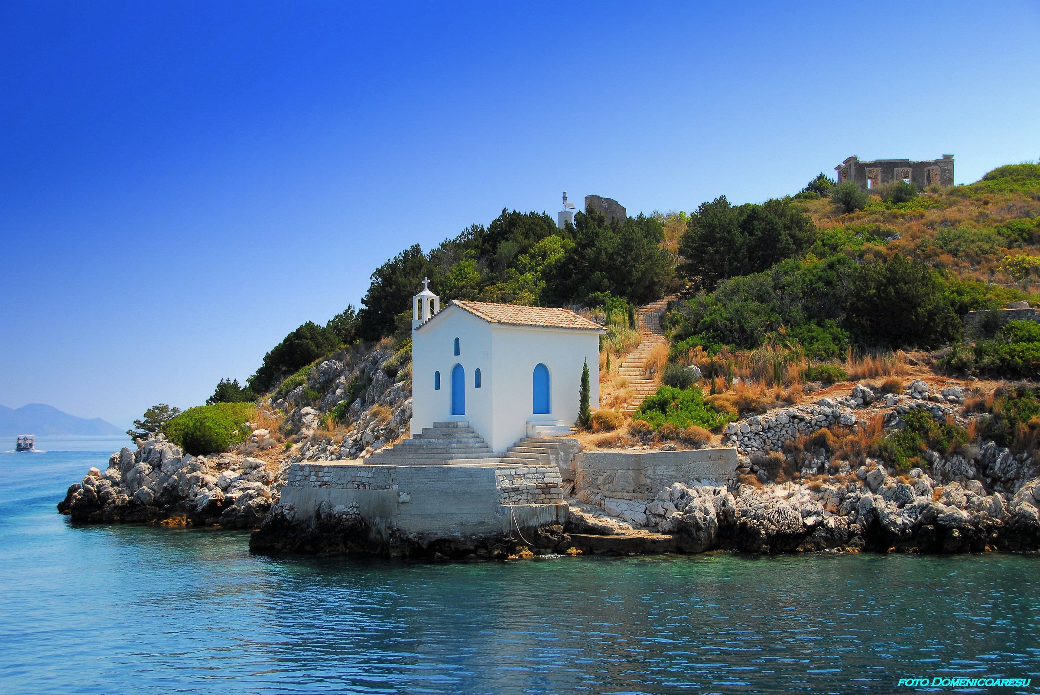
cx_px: 520
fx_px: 1345
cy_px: 348
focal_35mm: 46
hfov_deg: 42.3
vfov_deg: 29.0
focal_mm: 31
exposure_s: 1/125
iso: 100
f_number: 5.6
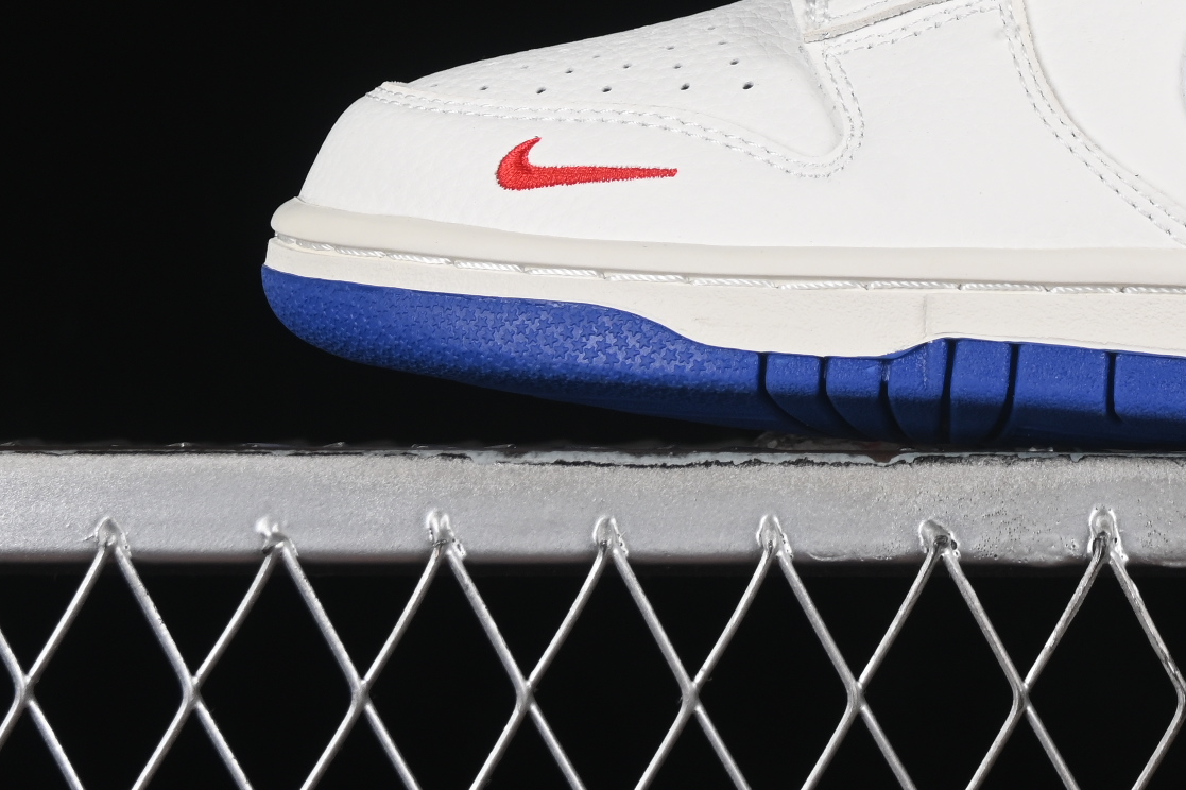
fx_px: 6158
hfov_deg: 10.9
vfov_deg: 7.3
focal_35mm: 187
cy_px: -153
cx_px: 1317
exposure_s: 1/100
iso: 160
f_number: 8
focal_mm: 50
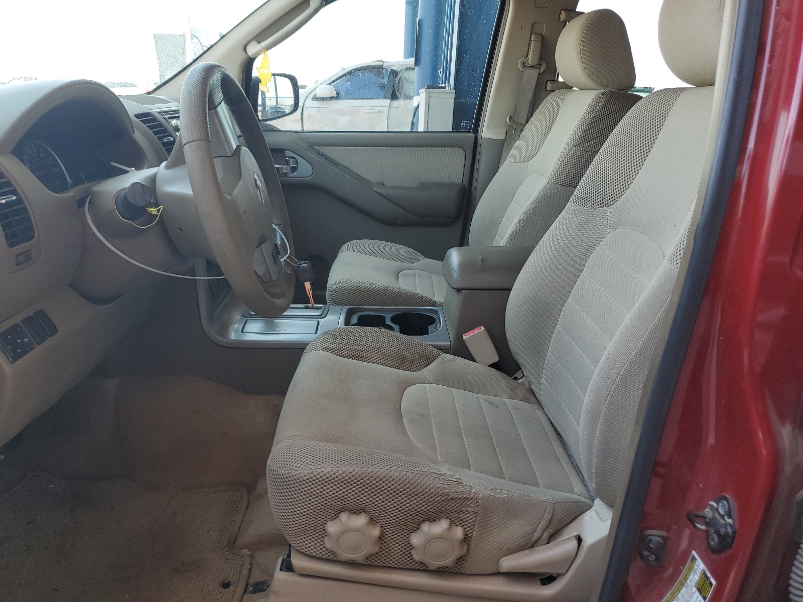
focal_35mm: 26
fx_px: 603
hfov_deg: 67.3
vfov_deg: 53.1
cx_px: 402
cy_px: 301
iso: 50
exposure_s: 1/152
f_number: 1.5
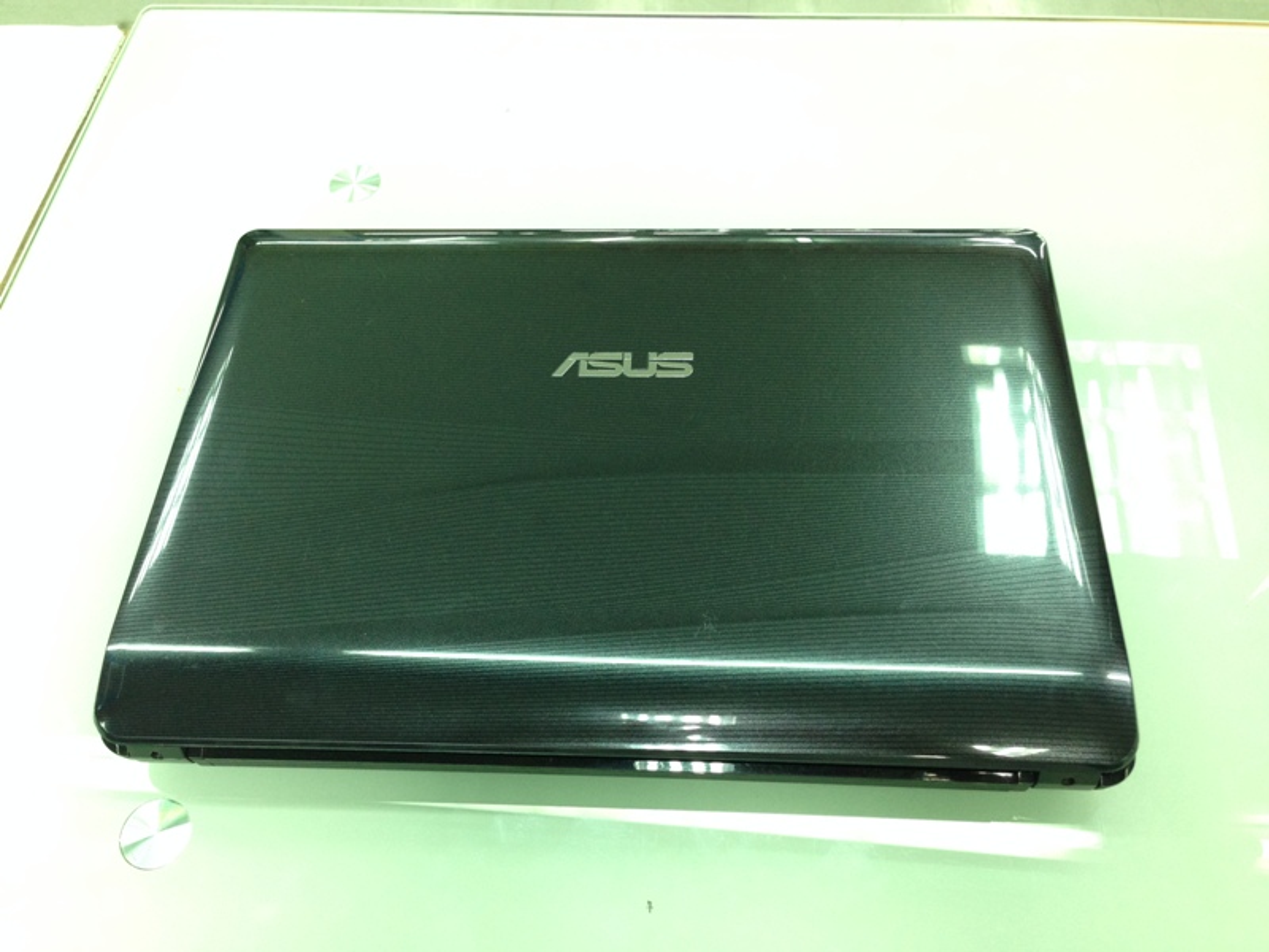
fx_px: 1210
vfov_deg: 42.9
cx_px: 634
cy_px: 476
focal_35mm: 33
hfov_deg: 55.4
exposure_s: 1/20
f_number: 2.4
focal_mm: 4.12
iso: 125
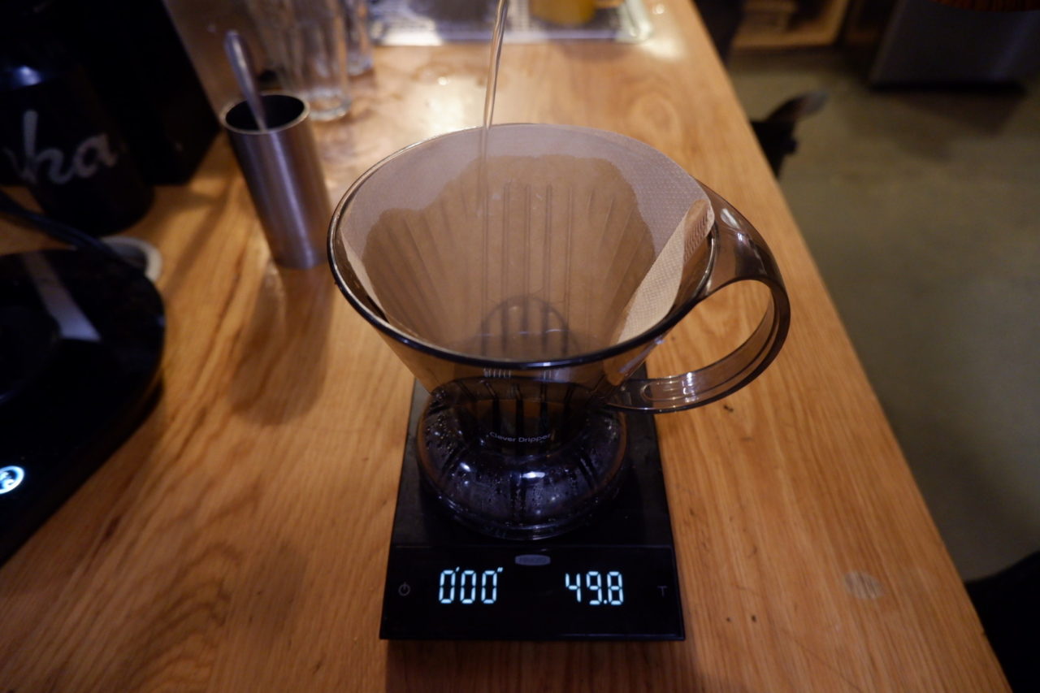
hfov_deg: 76.1
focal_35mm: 23
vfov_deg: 55.1
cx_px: 520
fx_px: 664
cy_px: 346
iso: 2000
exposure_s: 1/34
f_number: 3.5
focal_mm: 15.2
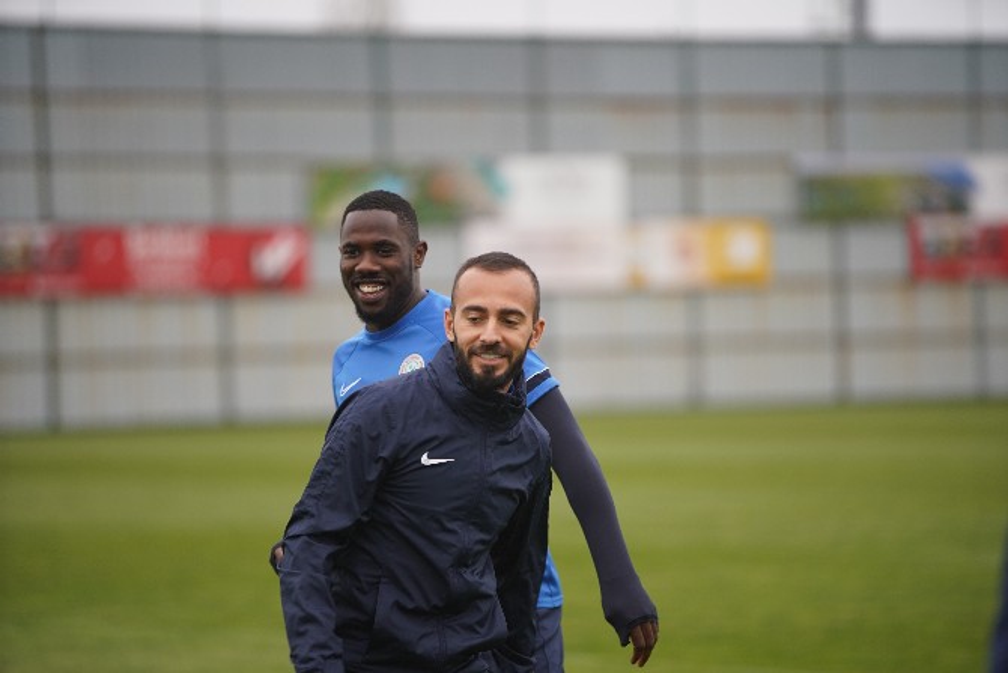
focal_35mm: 200
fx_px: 5601
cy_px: 336
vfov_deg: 6.9
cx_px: 504
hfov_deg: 10.3
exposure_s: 1/400
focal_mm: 200
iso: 500
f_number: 2.8
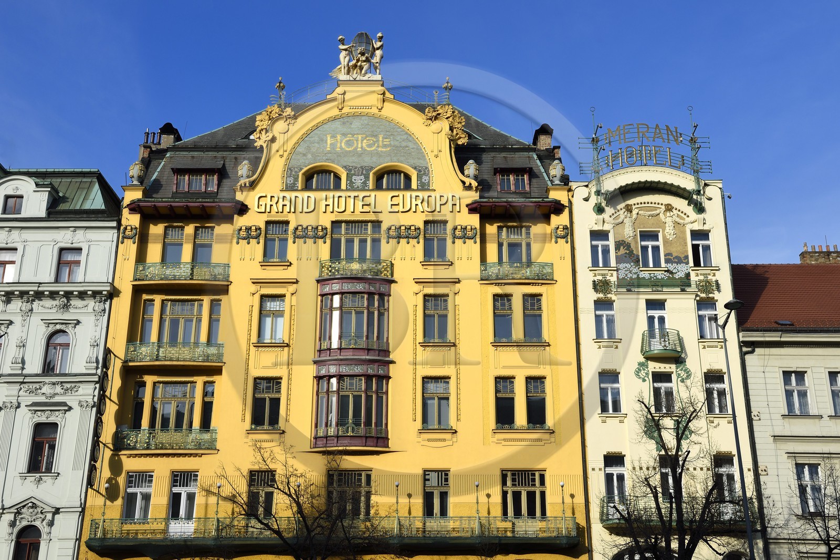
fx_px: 1050
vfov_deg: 29.9
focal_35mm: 45
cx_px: 420
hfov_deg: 43.6
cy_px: 280
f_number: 10
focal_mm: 45
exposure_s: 1/320
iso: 200
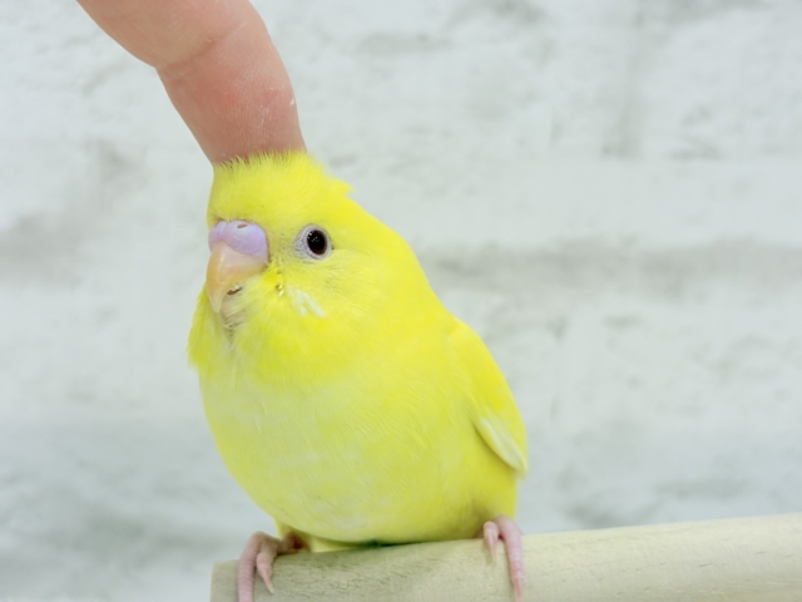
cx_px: 401
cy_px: 301
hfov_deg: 36.8
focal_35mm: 52
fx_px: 1205
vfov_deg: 28.0
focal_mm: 5.96
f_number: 1.6
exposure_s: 1/100
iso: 80
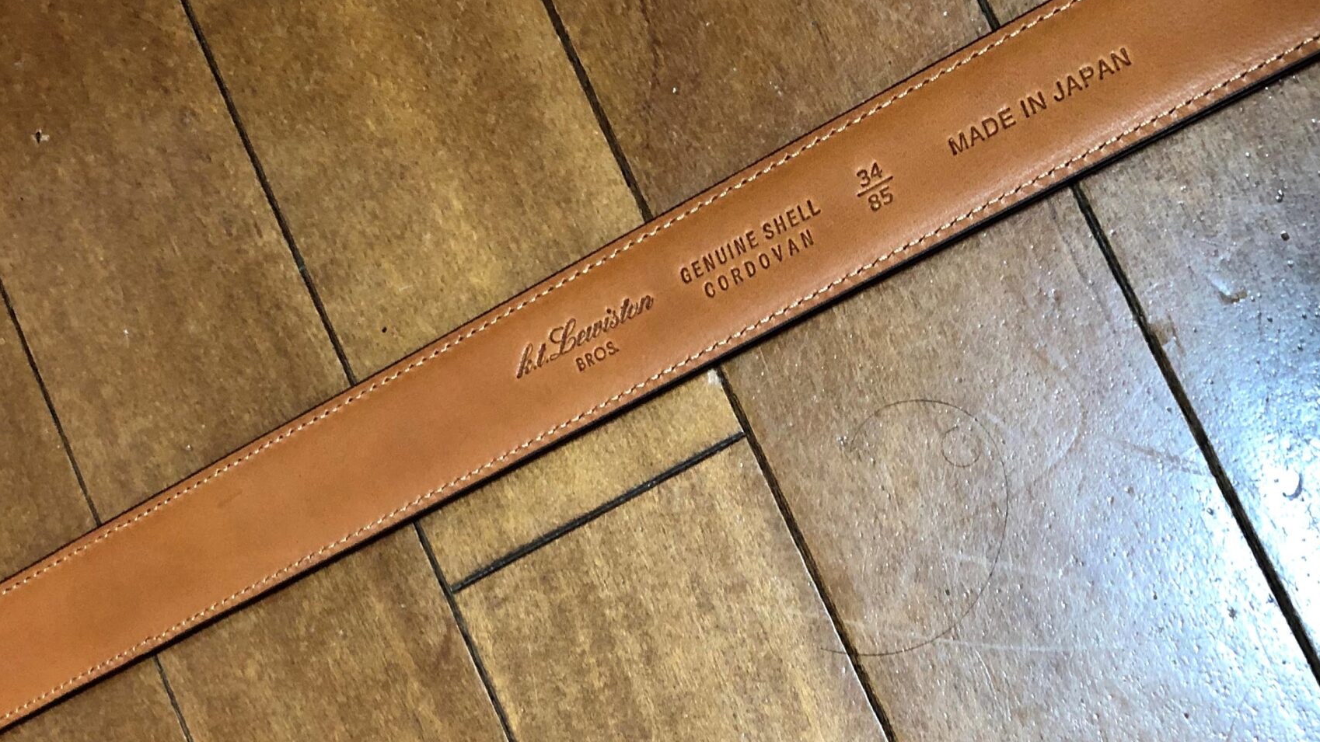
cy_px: 506
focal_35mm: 46
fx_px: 1610
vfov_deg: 25.8
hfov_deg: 44.5
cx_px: 758
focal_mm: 3.99
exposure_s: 1/15
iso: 80
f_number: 1.8
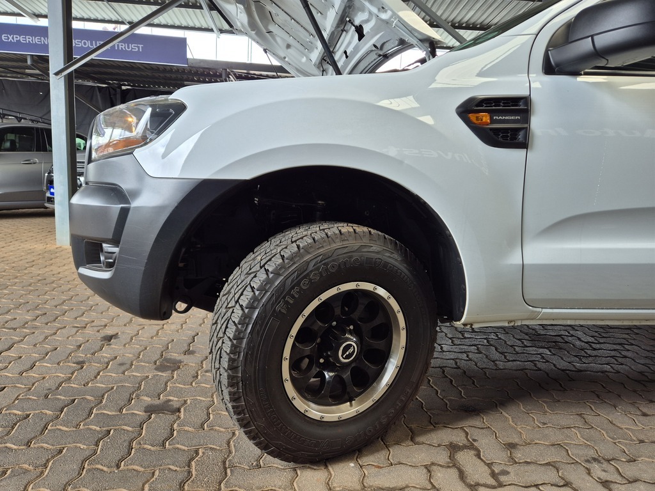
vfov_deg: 58.9
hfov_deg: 73.9
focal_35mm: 23
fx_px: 435
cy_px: 246
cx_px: 328
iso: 32
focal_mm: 5.4
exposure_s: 1/180
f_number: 1.8
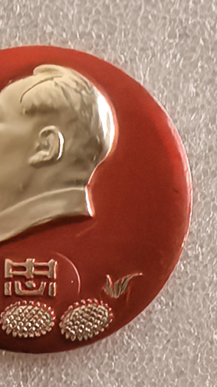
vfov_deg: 17.7
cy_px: 183
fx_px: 1238
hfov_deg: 10.0
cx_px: 44
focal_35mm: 121
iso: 500
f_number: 2.2
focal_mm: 1.95
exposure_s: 1/40
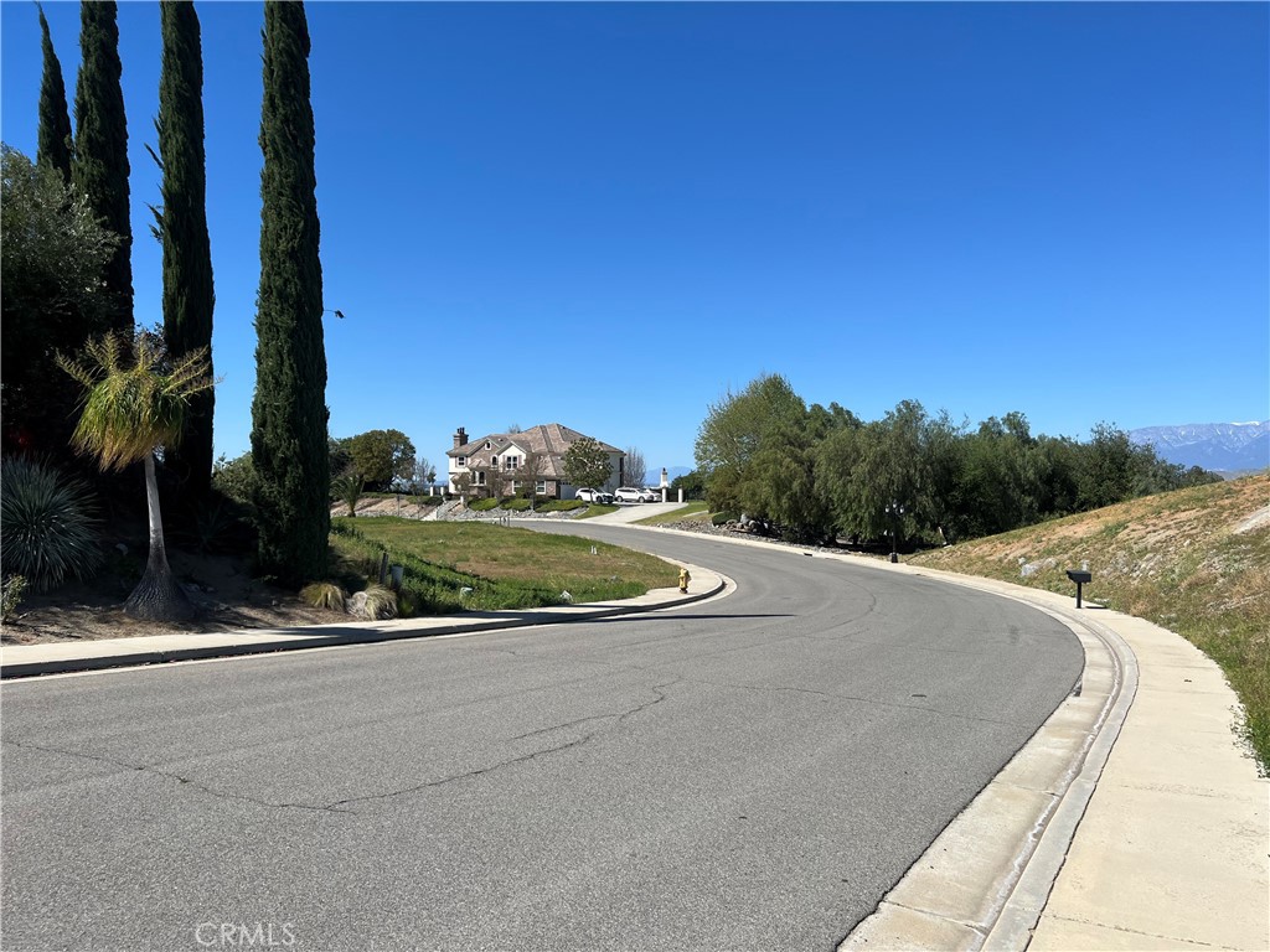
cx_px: 635
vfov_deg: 53.1
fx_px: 954
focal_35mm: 26
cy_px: 476
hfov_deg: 67.3
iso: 50
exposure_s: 1/5587
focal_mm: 5.7
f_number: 1.5
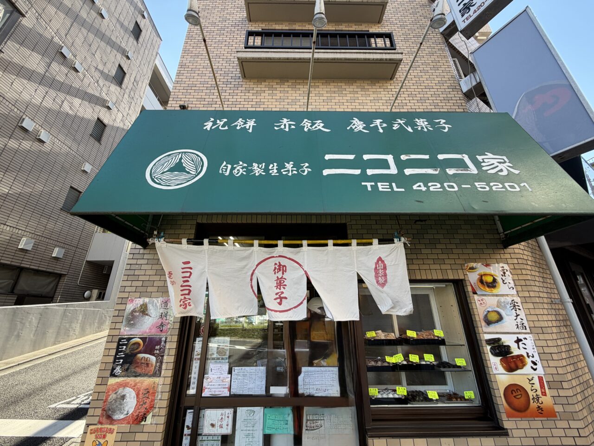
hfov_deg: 102.1
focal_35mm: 14
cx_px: 297
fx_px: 240
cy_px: 223
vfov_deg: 85.7
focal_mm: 2.22
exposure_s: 1/228
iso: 40
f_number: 2.2
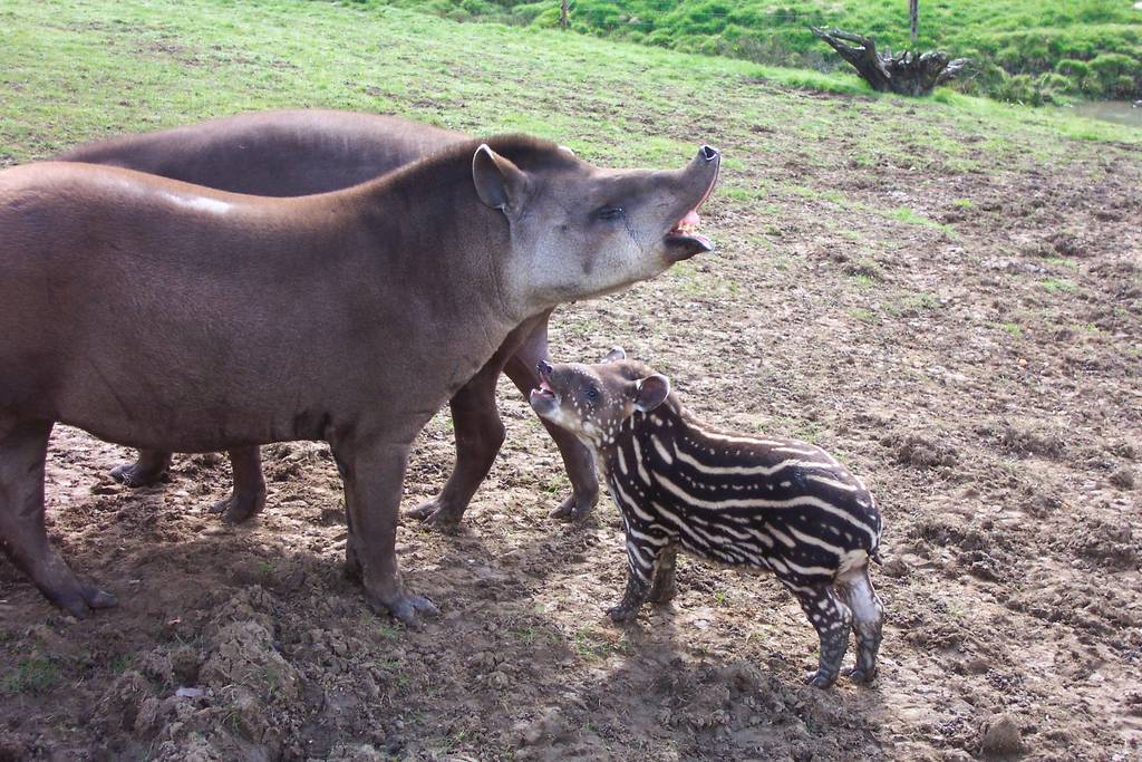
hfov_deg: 41.9
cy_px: 381
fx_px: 1491
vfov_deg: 28.7
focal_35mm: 47
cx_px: 571
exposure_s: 1/250
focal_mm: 9.8
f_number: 3.1
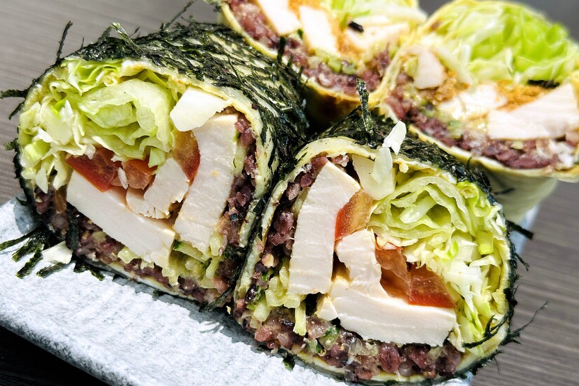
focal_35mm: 51
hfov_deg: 38.9
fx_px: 820
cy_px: 200
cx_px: 287
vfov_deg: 26.5
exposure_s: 1/120
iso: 64
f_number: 1.78
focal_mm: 6.86
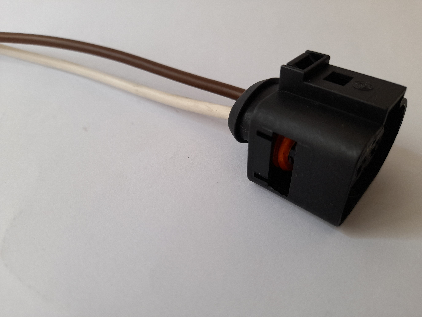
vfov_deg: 54.9
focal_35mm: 25
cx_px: 211
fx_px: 305
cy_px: 158
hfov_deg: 69.4
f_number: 2
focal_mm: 4.6
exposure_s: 1/50
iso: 50
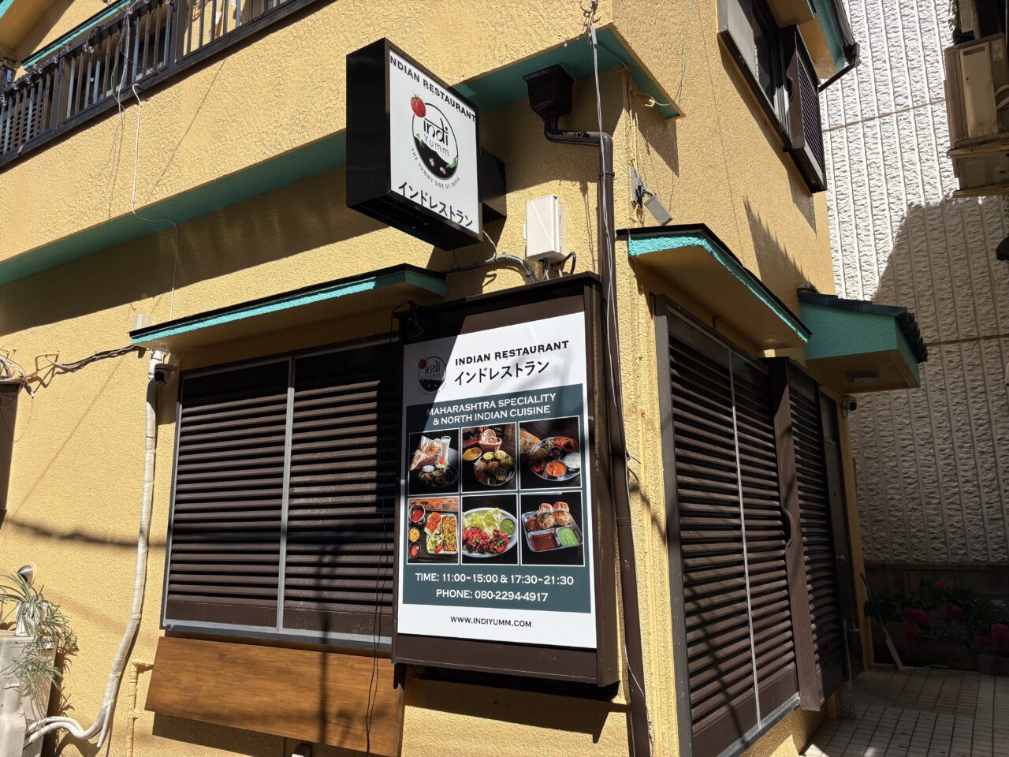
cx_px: 504
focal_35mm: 26
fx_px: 758
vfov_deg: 53.1
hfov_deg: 67.3
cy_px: 378
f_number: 1.6
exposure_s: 1/3831
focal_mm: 5.96
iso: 50
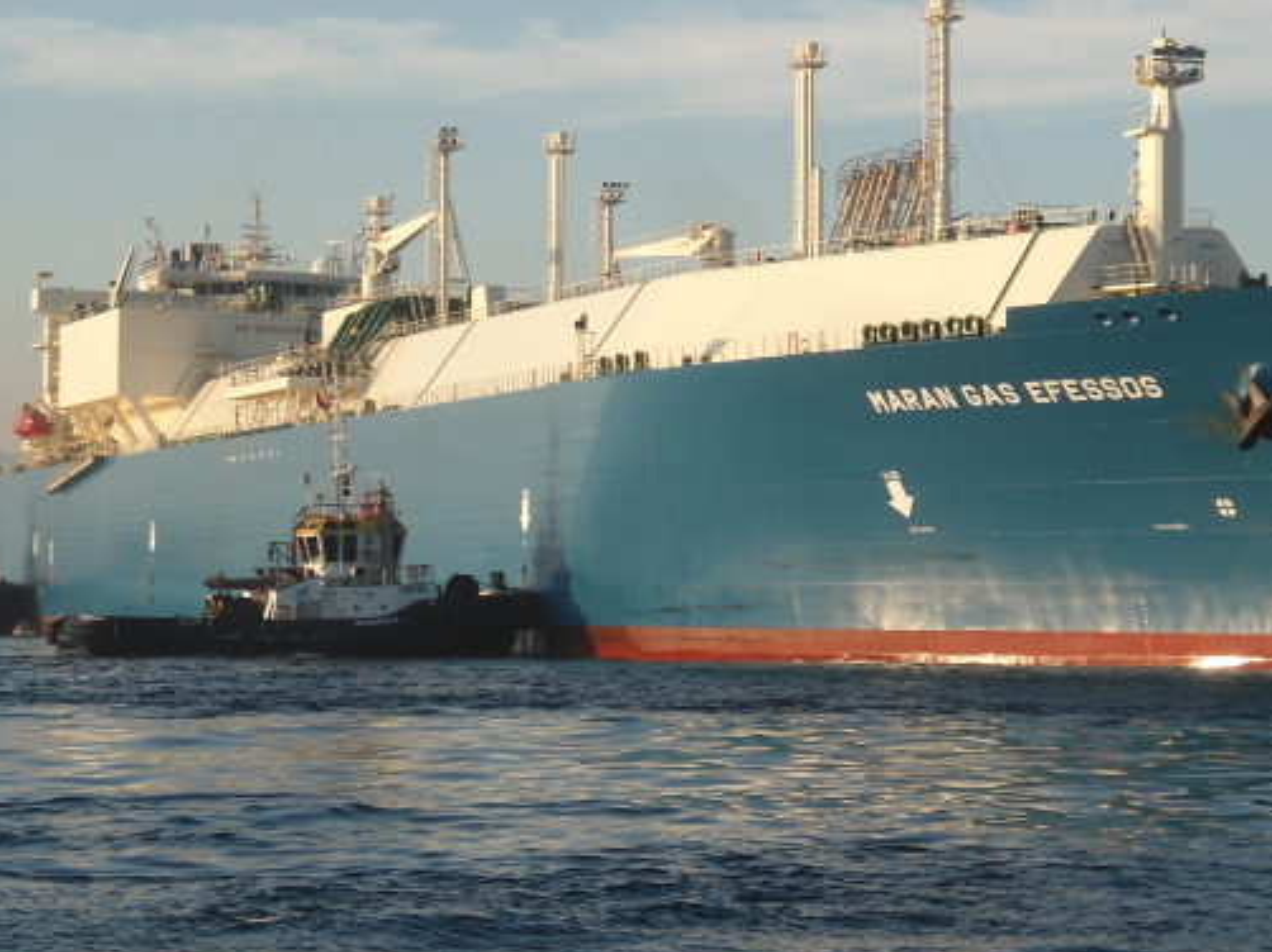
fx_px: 4334
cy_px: 433
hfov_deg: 16.7
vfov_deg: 12.5
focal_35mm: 118
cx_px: 803
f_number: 4.7
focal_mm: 13.2
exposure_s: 1/320
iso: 80
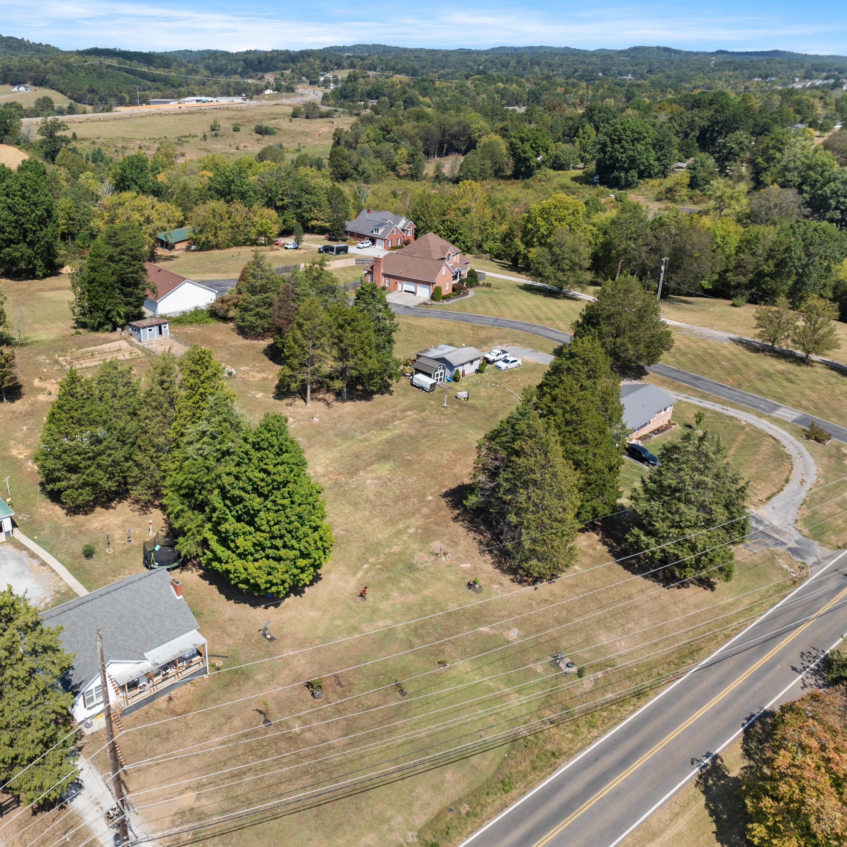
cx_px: 294
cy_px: 426
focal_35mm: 29
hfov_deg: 54.7
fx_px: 803
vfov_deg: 55.6
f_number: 2.8
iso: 100
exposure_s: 1/30
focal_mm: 12.29
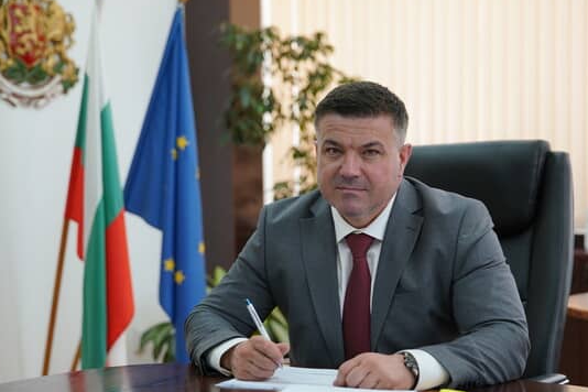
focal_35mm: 72
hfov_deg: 28.1
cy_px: 218
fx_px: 1176
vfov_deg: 18.9
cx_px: 301
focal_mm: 57
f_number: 2.8
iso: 500
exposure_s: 1/200
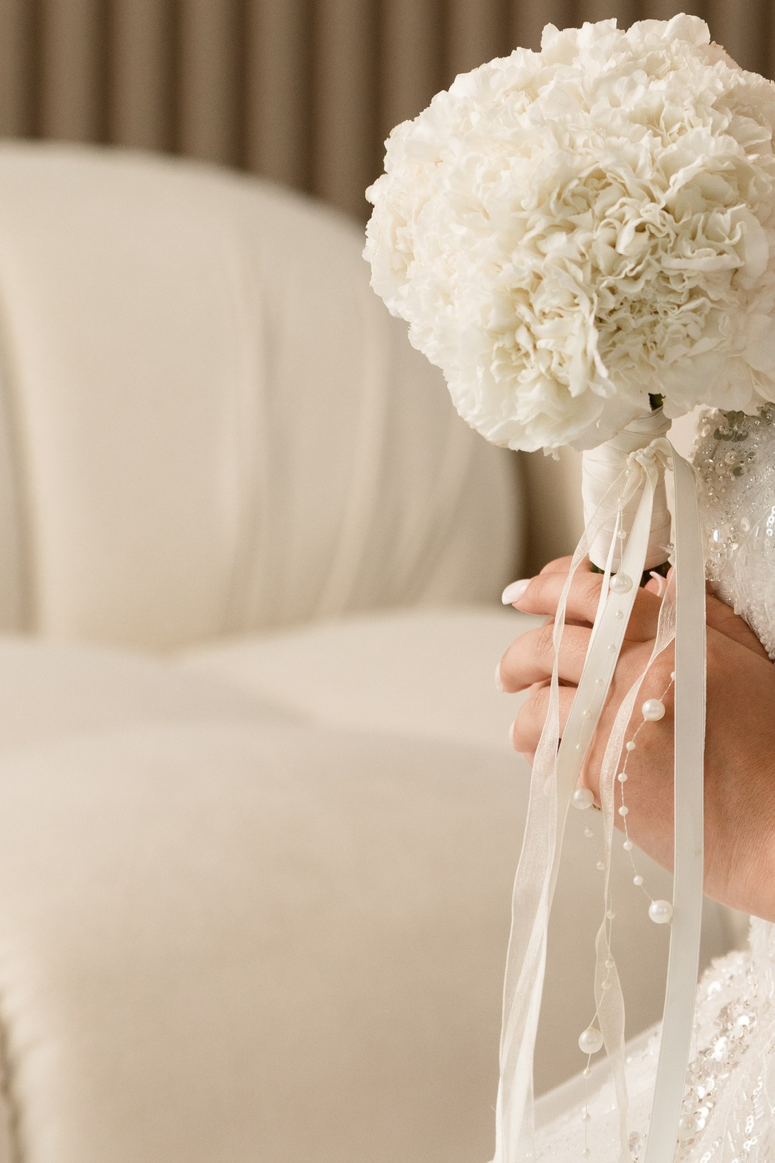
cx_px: 753
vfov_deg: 8.6
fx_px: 7748
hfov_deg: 5.7
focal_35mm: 240
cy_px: 212
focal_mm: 106
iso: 800
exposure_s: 1/125
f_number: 4
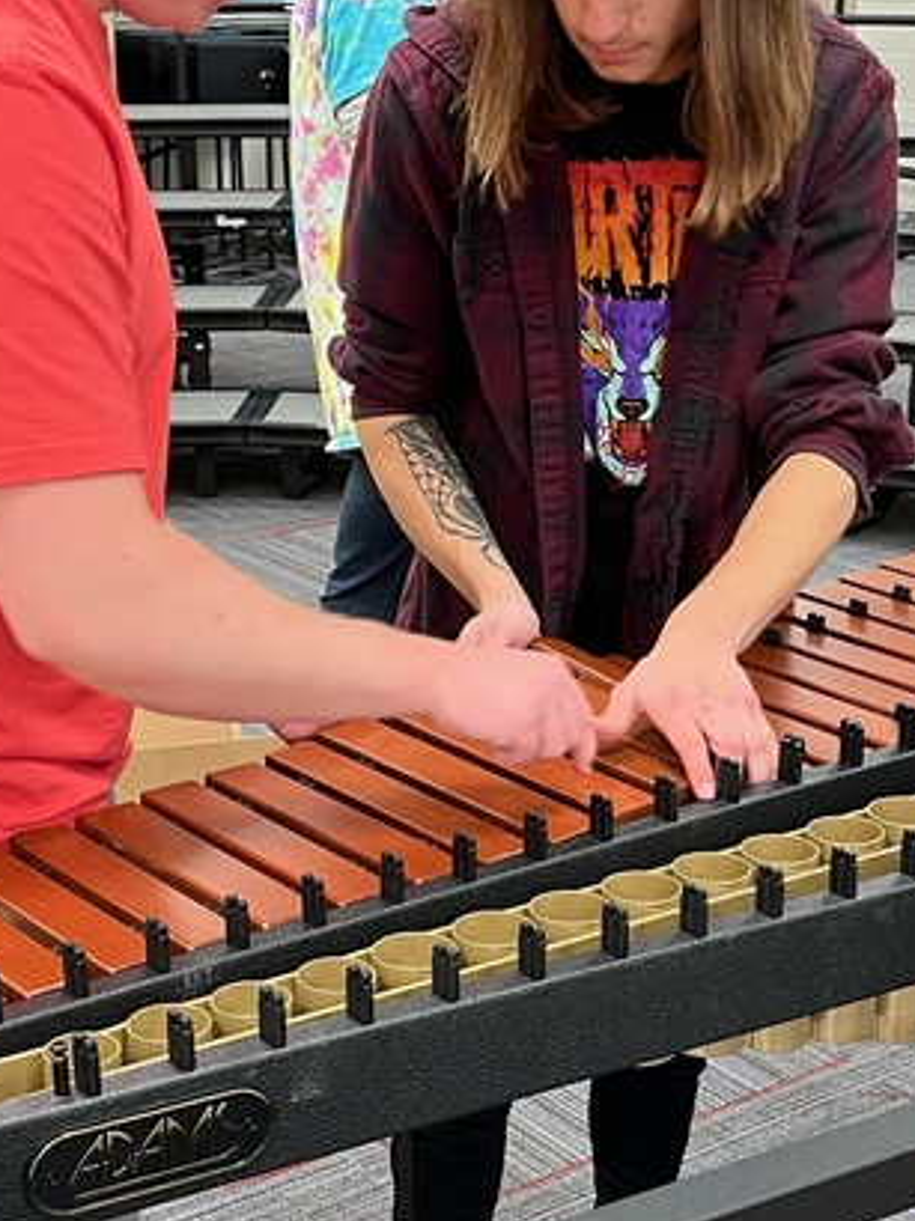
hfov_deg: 22.6
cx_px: 480
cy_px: 804
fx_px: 2293
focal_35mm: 65
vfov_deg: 29.6
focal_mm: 5.1
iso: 125
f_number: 1.6
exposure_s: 1/60
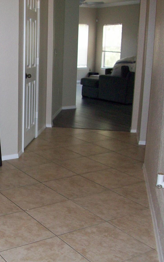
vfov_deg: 41.0
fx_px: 350
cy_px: 132
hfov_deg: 25.2
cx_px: 5
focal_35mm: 49
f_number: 2.8
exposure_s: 1/60
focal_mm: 5.7
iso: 160
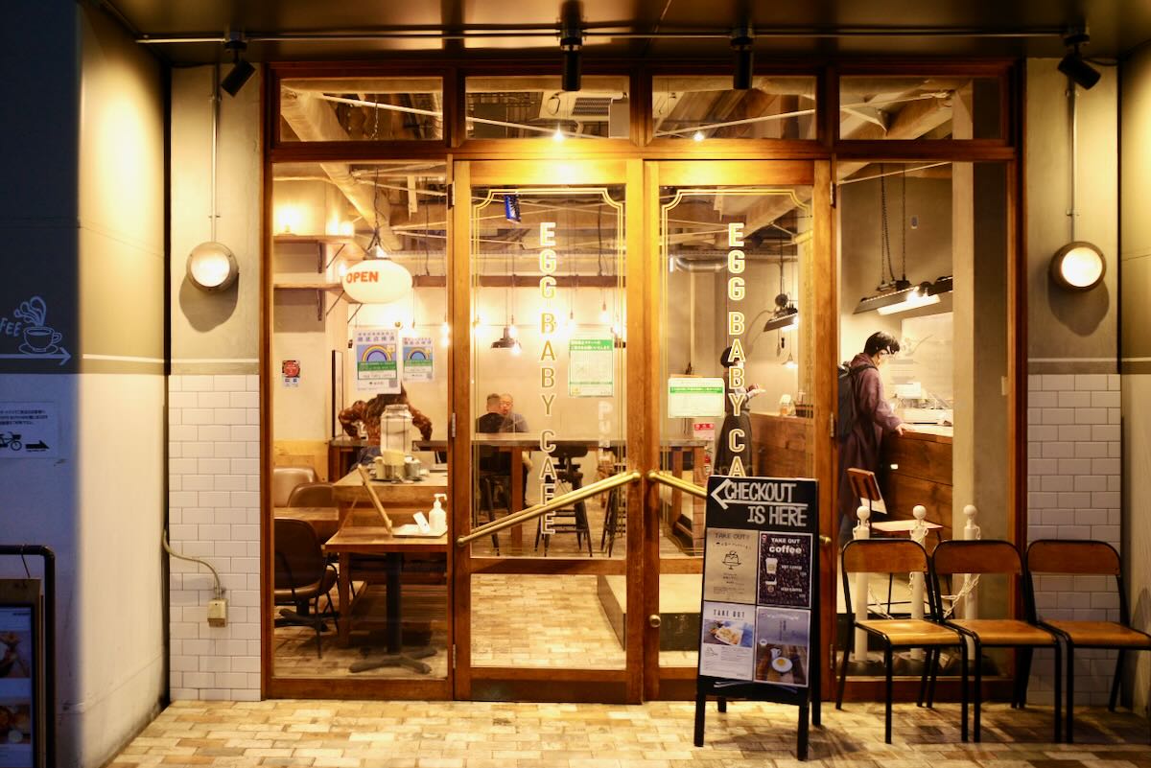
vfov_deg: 46.4
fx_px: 895
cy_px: 384
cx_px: 576
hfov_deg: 65.5
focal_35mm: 28
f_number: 2.8
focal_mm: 18.3
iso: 500
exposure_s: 1/30
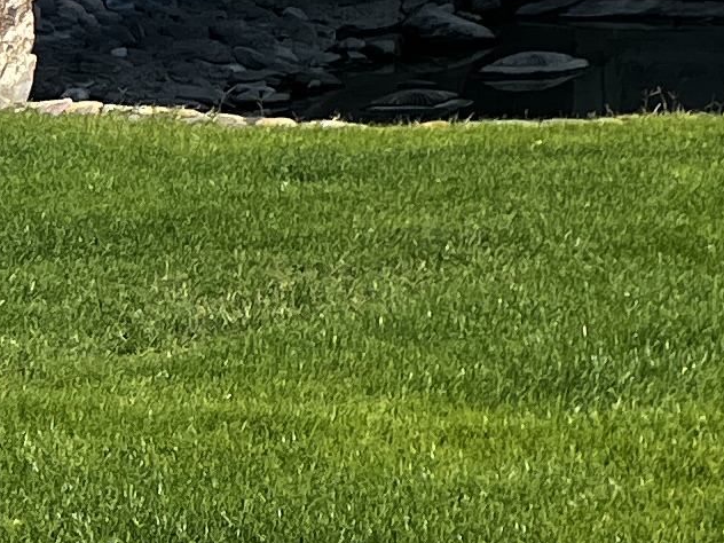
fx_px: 3472
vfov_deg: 8.2
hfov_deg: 10.1
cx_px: 1859
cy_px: -789
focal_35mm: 166
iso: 50
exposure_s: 1/2915
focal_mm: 5.7
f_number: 1.5
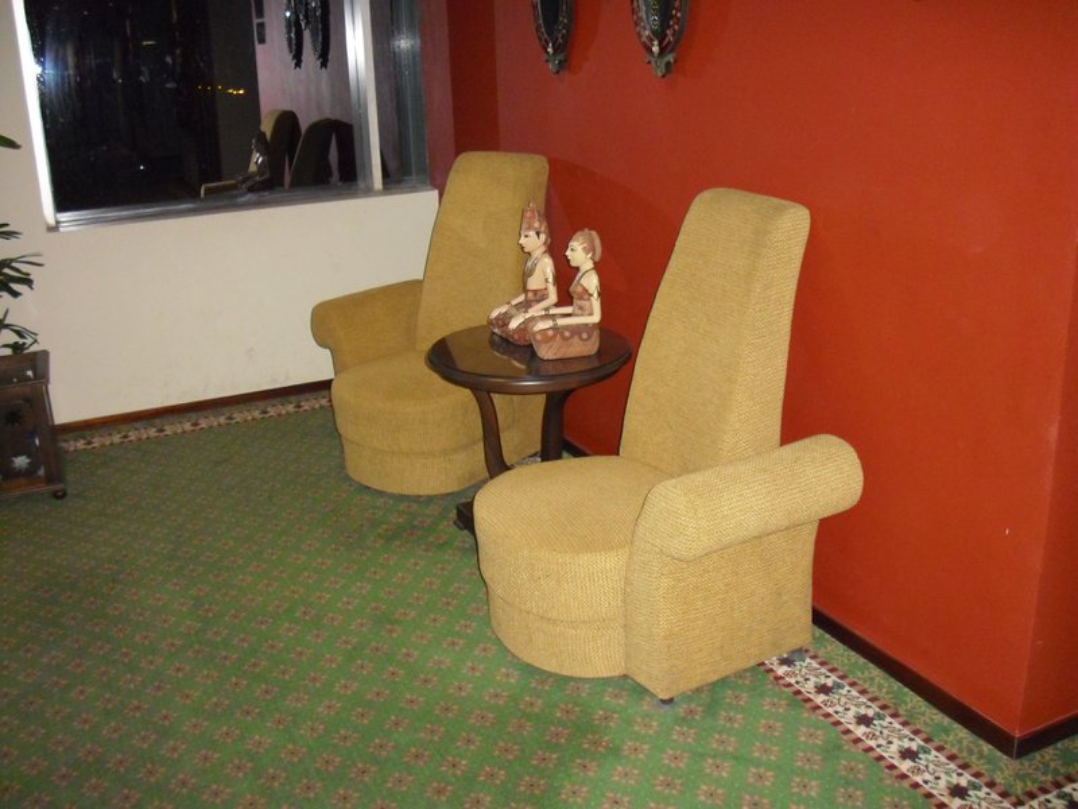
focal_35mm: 38
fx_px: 1183
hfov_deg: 49.0
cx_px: 539
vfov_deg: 37.7
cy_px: 404
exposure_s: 1/60
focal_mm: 6.2
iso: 400
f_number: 2.8
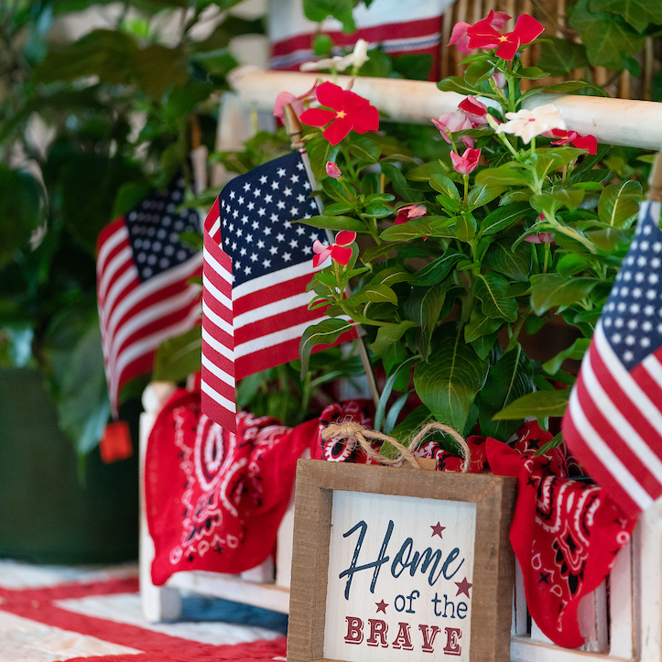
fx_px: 4609
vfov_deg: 8.2
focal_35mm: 213
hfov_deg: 8.2
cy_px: 352
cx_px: 362
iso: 1600
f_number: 2.8
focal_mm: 151
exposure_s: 1/400
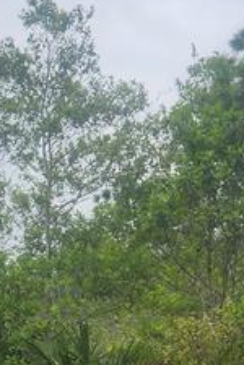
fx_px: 1108
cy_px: 344
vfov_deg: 18.4
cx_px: -332
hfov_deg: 10.8
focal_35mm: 109
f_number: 1.8
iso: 20
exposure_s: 1/2977
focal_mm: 5.4
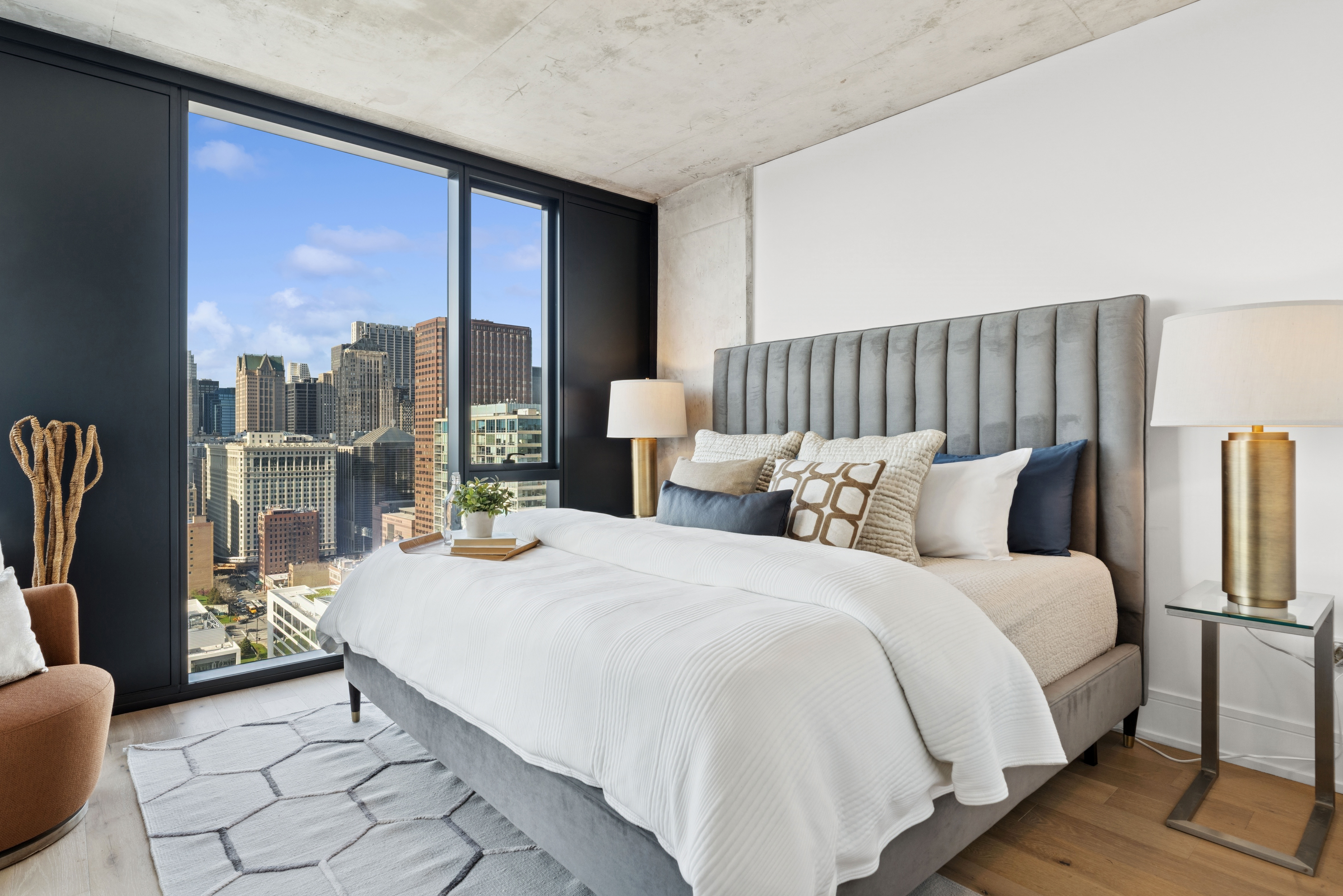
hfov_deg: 89.8
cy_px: 445
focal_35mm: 18
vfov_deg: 67.4
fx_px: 671
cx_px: 620
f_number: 8
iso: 320
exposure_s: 1/80
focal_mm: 16
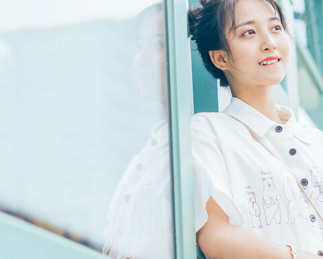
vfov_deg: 13.1
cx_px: 102
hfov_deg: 16.4
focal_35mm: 117
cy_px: 212
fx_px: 1119
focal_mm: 50
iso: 100
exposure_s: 1/1000
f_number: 2.2
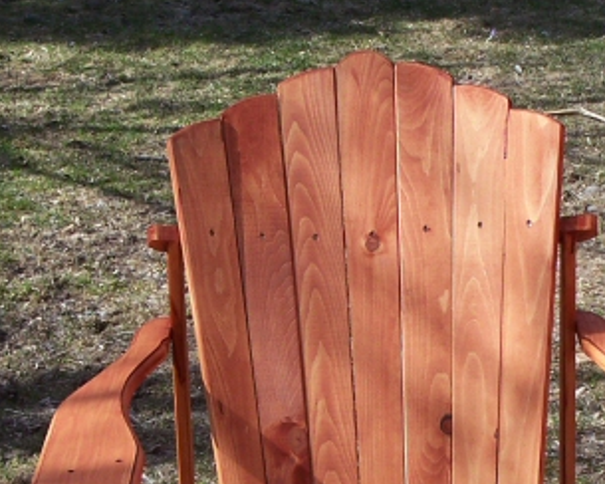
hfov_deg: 13.2
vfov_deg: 10.5
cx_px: 350
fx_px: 2614
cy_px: 411
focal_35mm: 146
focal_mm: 9.8
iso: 80
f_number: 3.1
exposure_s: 1/750
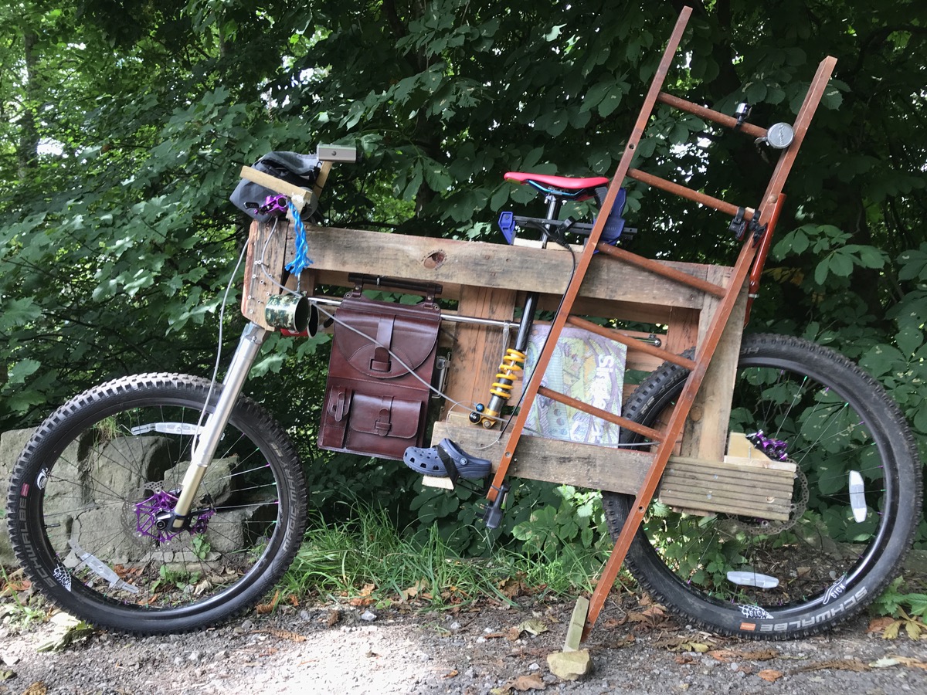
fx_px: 750
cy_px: 348
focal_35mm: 28
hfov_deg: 63.4
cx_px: 464
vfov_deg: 49.7
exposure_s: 1/102
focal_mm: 3.99
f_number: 1.8
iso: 20
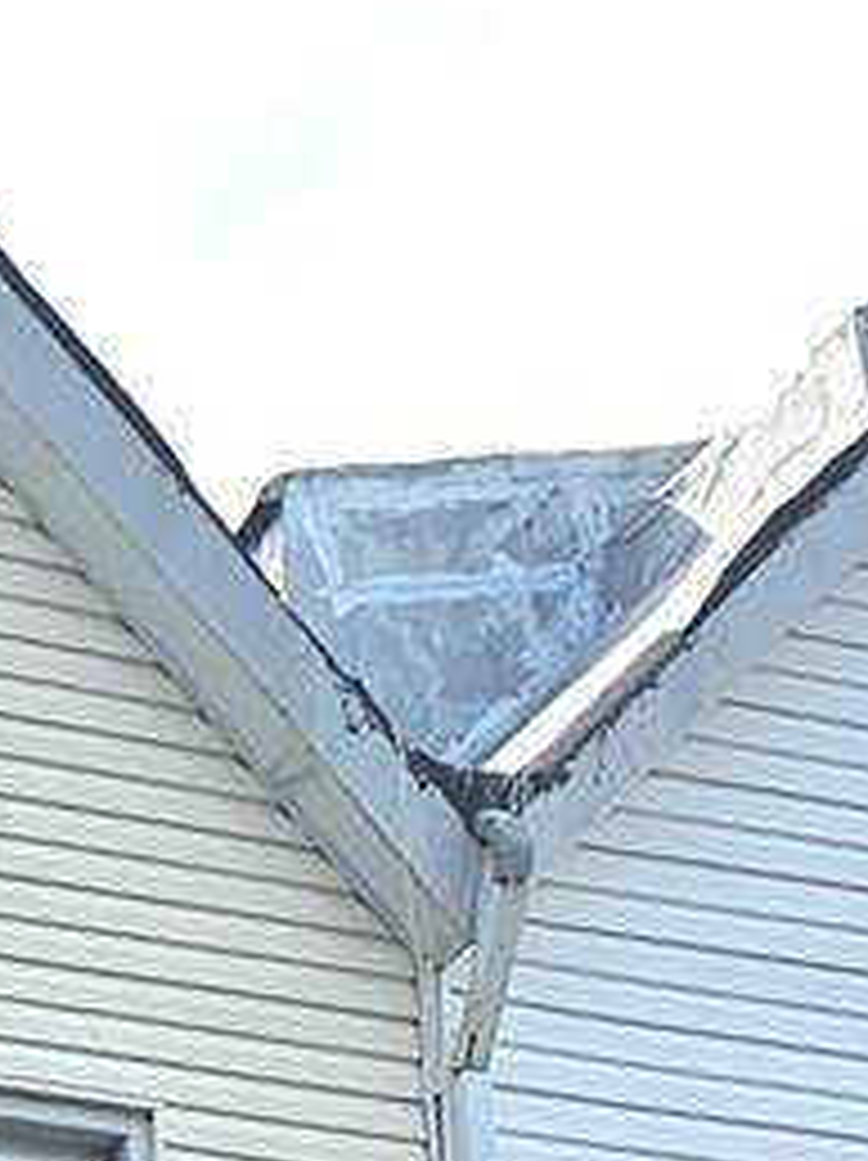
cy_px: 2349
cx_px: -1066
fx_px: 4588
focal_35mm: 137
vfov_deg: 12.6
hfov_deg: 9.8
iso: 20
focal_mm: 6.3
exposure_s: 1/1265
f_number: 1.7
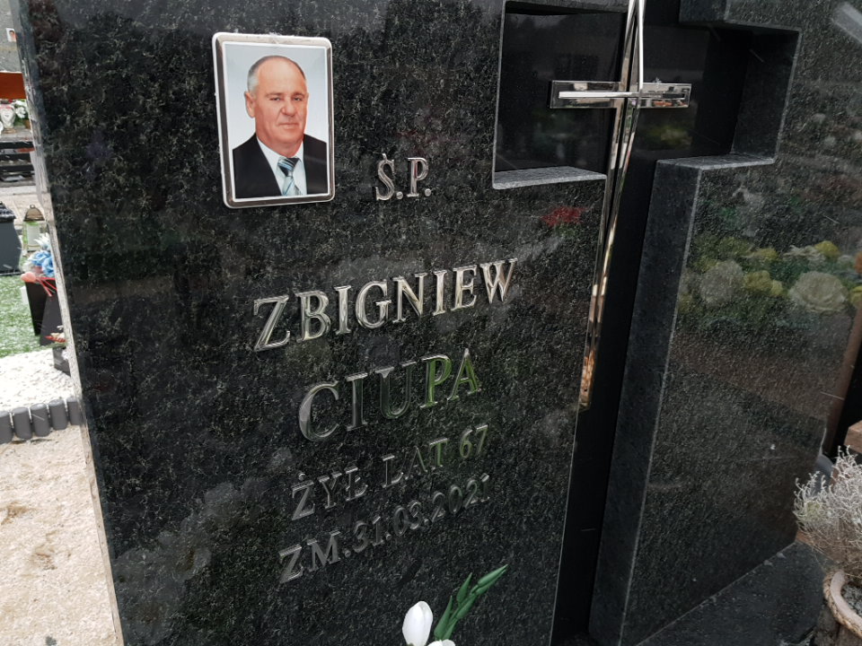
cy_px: 323
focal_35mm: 26
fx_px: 647
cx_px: 431
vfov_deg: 53.1
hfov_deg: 67.3
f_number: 1.7
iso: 80
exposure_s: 1/100
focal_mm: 4.2
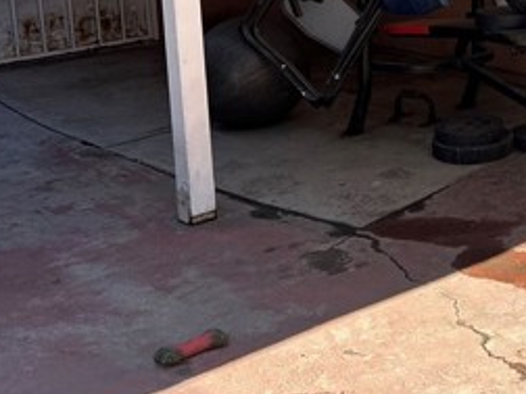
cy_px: -52
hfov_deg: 26.1
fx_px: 1003
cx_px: 639
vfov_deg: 21.0
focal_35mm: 66
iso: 50
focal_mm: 5.7
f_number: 1.5
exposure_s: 1/728
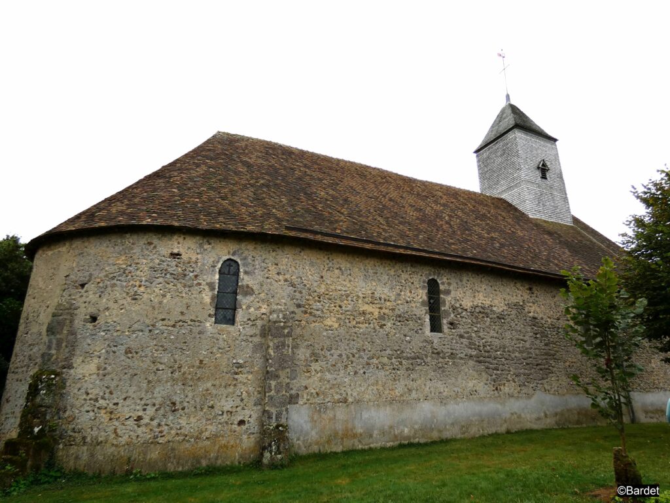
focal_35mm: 20
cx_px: 335
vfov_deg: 66.0
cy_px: 252
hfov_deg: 81.7
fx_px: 387
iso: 80
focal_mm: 3.6
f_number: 2.8
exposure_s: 1/320
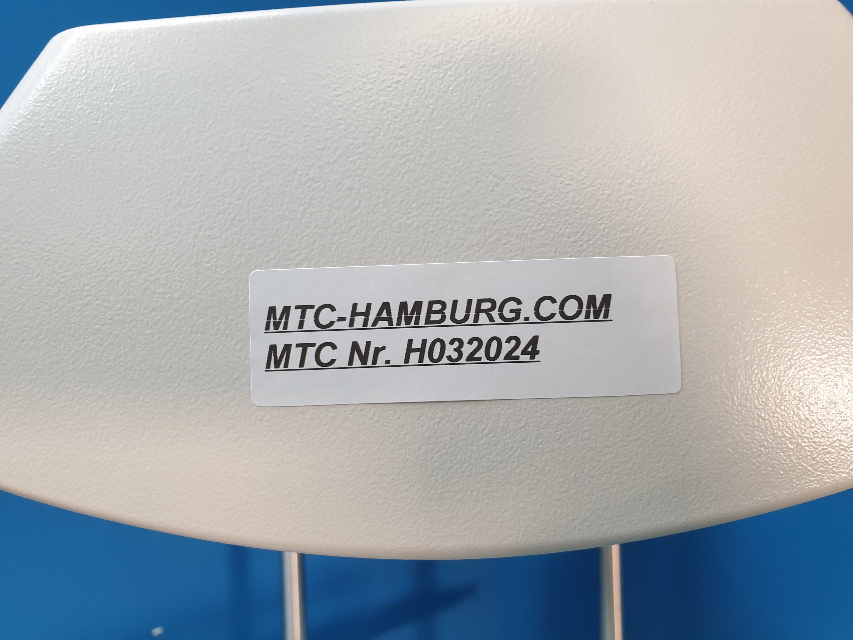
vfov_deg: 53.1
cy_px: 320
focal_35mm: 26
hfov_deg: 67.3
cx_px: 426
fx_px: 641
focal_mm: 4.3
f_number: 2.4
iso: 160
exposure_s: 1/50
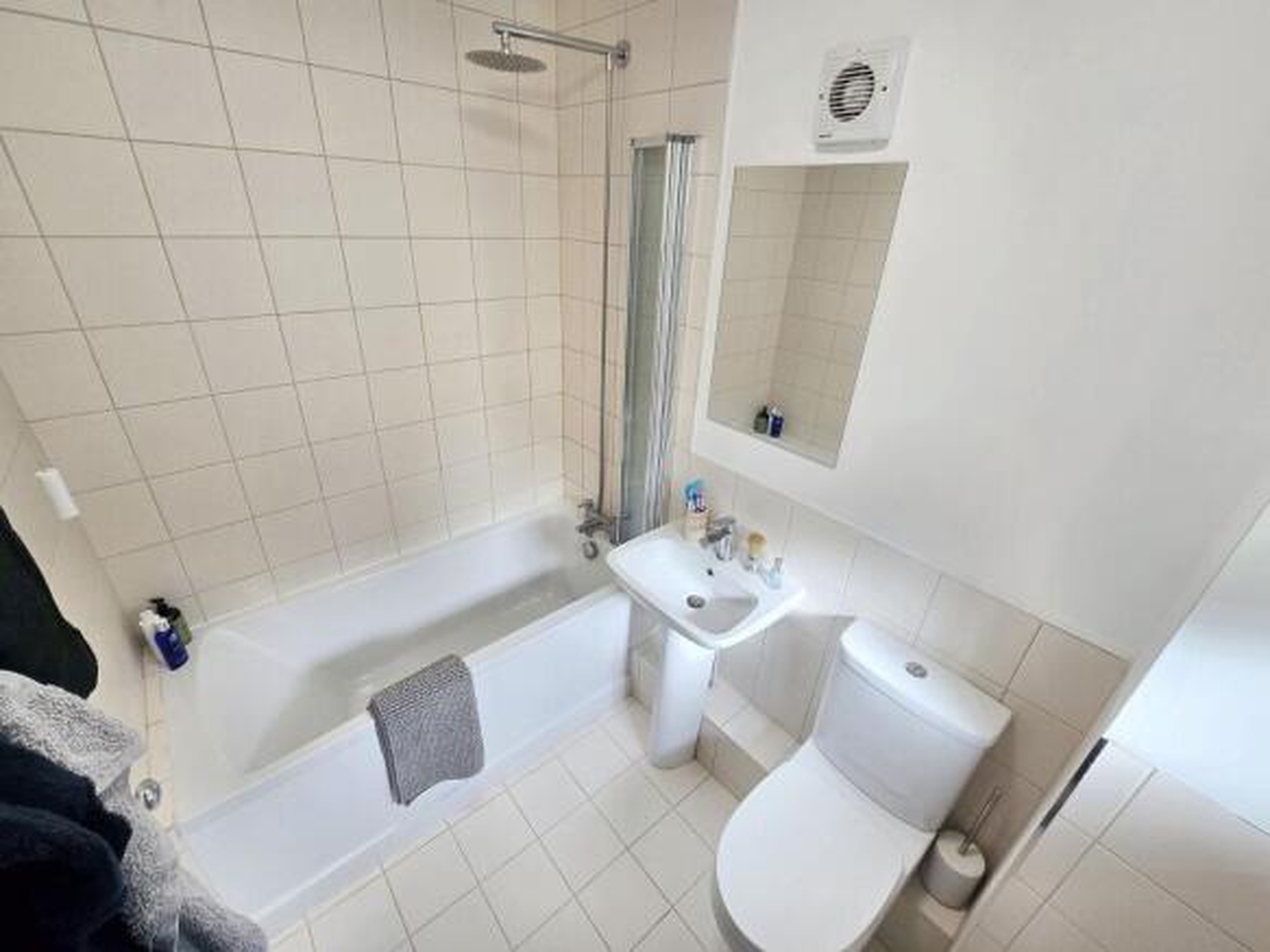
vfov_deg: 89.9
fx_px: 477
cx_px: 635
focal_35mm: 13
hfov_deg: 106.2
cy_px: 476
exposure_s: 1/100
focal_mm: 2.2
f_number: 2.2
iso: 64
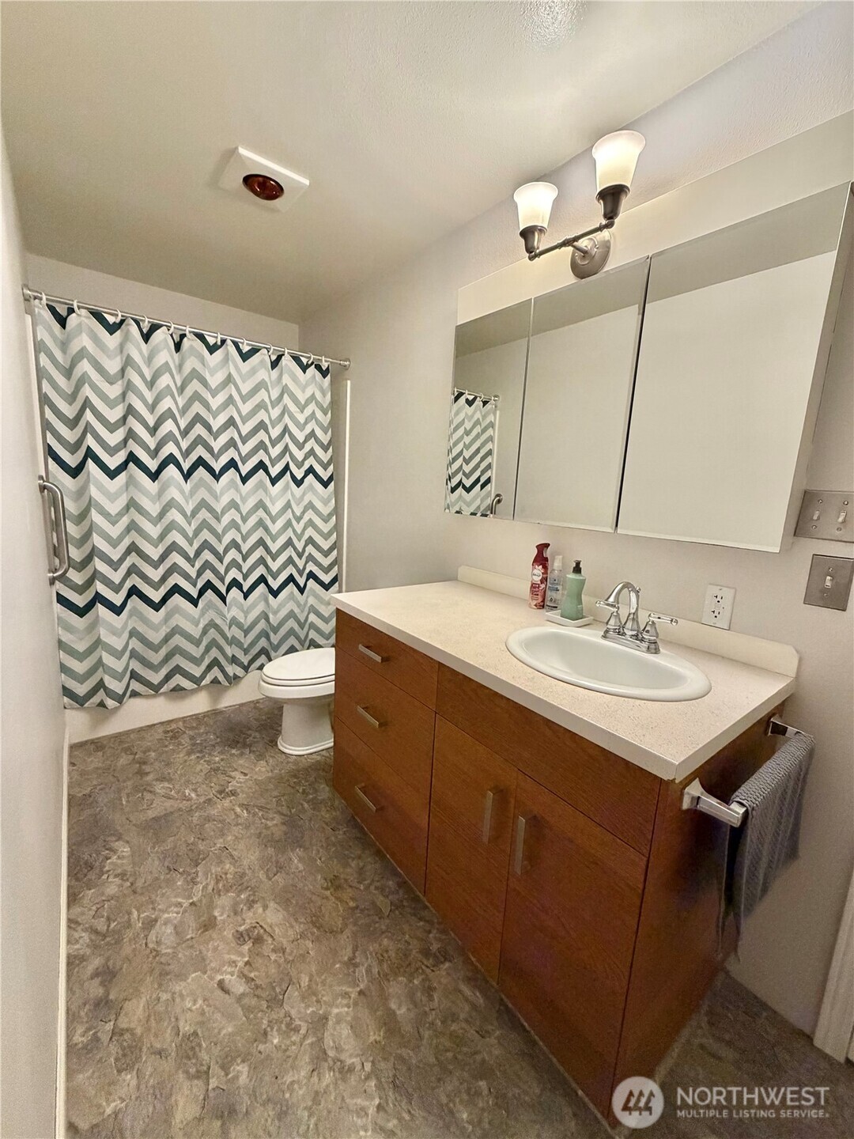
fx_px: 461
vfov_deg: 102.1
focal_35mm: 14
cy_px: 570
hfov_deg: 85.7
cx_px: 427
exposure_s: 1/60
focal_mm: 2.22
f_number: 2.2
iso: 400
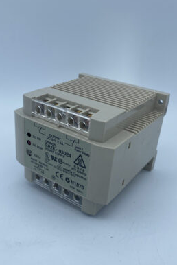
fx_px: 206
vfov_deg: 65.4
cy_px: 134
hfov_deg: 46.5
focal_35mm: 28
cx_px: 90
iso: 32
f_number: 1.8
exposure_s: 1/1565
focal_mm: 4.25
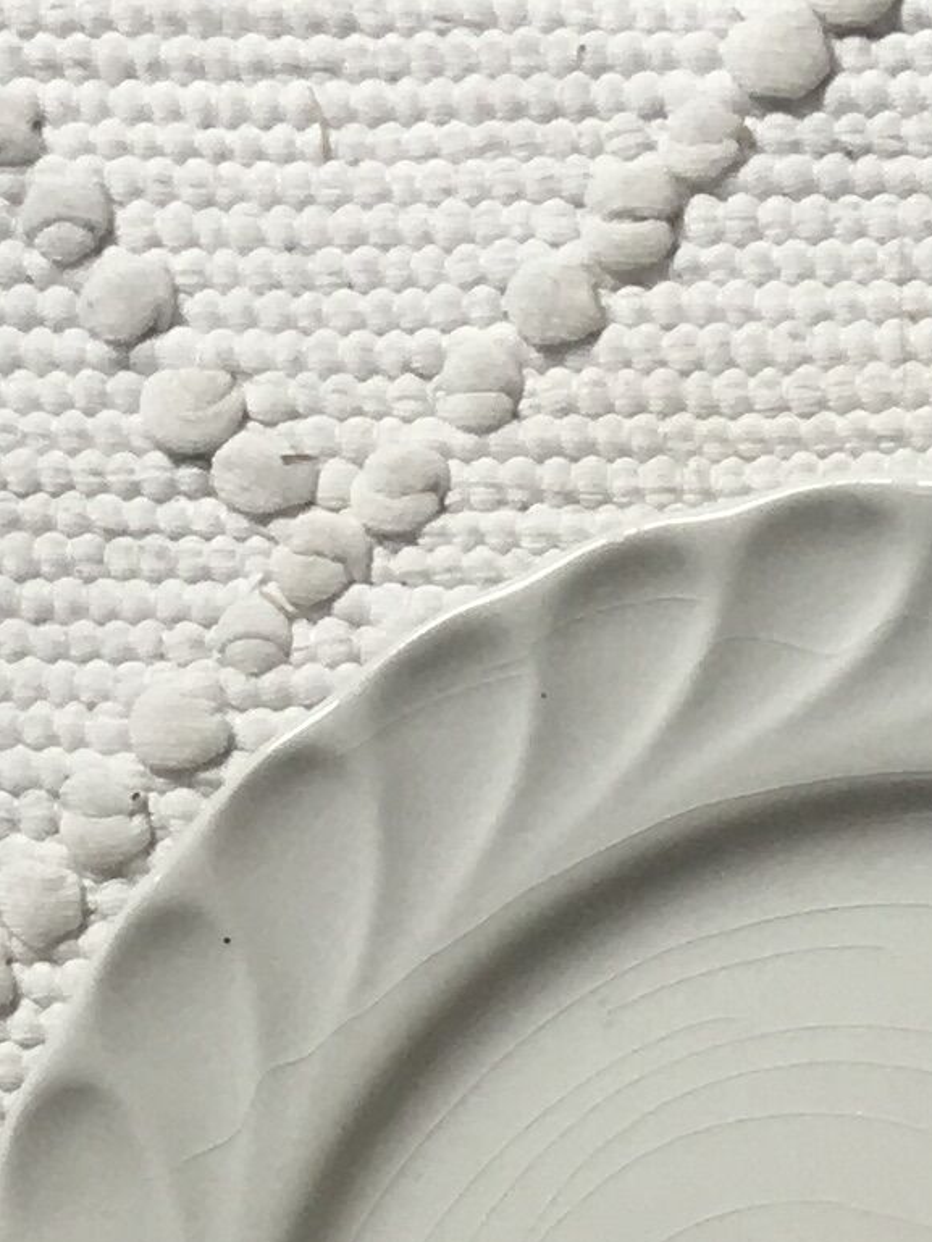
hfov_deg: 9.0
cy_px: 2867
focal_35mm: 152
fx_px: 5455
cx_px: 2105
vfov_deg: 11.1
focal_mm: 4.15
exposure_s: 1/100
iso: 25
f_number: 2.2
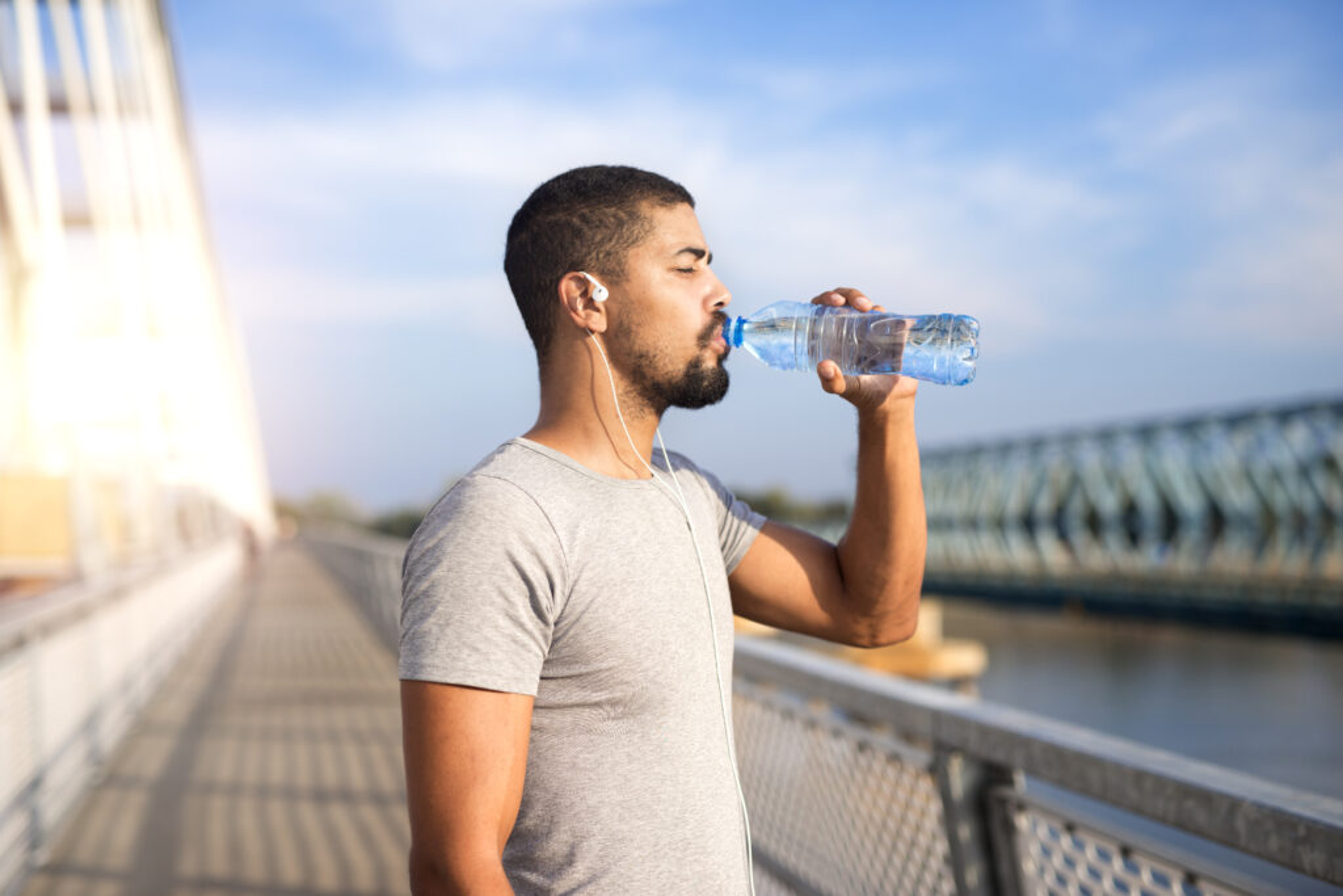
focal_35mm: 50
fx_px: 1865
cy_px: 448
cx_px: 672
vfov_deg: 27.0
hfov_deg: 39.6
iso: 200
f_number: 2.2
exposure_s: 1/3200
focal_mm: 50
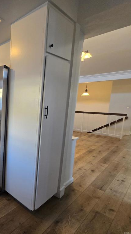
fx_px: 117
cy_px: 117
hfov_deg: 41.8
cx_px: -22
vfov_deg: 89.6
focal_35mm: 19
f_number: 2.2
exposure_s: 1/60
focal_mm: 2.2
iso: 160
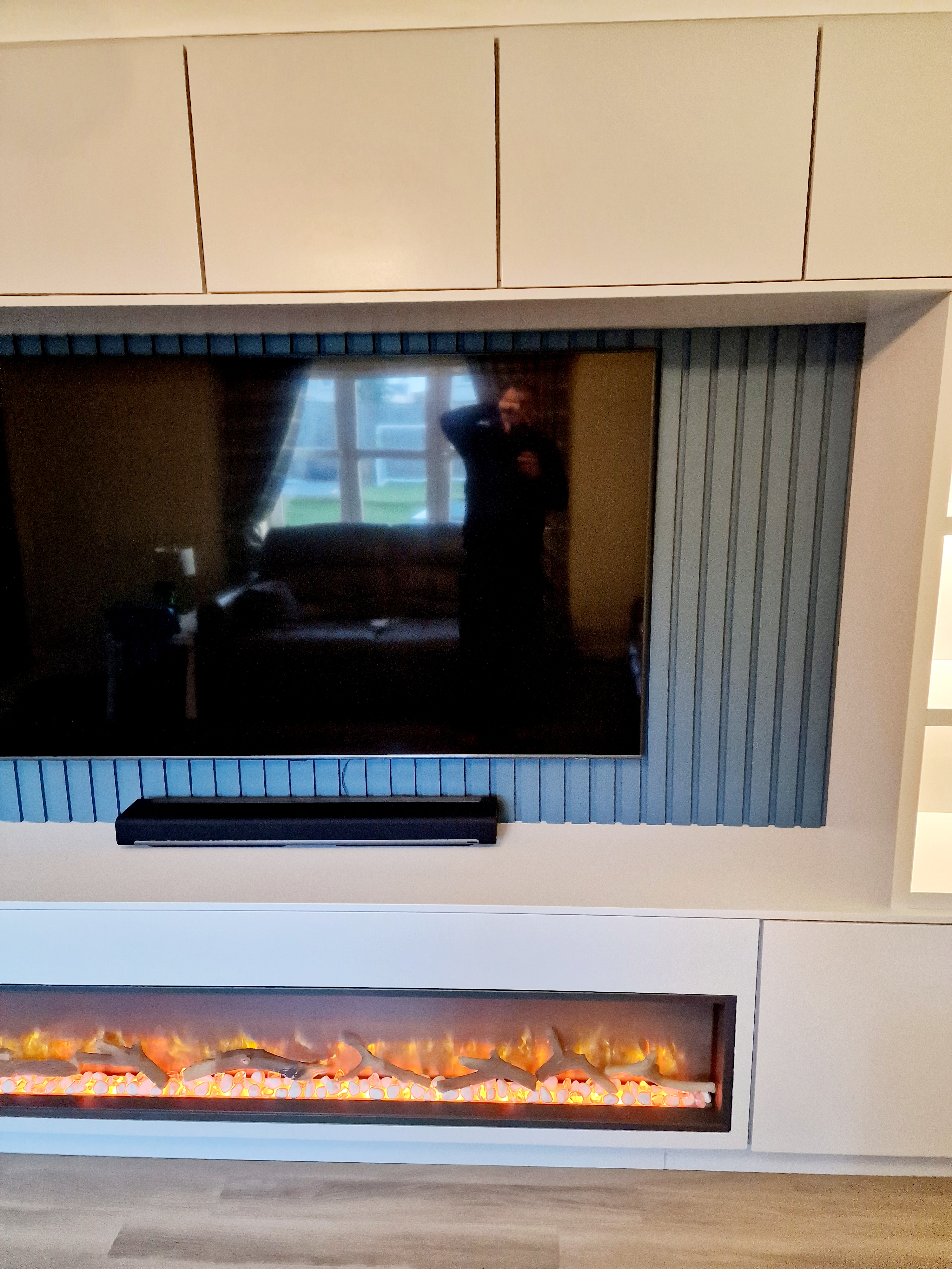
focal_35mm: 23
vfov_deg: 73.9
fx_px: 843
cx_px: 476
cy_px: 634
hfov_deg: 58.9
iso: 800
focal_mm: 6.4
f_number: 1.8
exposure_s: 1/50
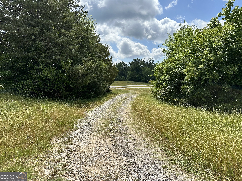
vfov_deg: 56.8
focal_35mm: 24
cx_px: 121
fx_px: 168
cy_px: 90
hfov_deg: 71.6
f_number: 1.78
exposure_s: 1/5263
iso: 80
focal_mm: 6.86
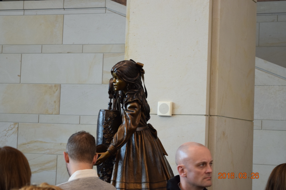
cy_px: 95
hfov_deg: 24.6
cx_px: 143
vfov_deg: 16.5
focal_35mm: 82
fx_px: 655
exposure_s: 1/60
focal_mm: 55
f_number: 5.6
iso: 1000
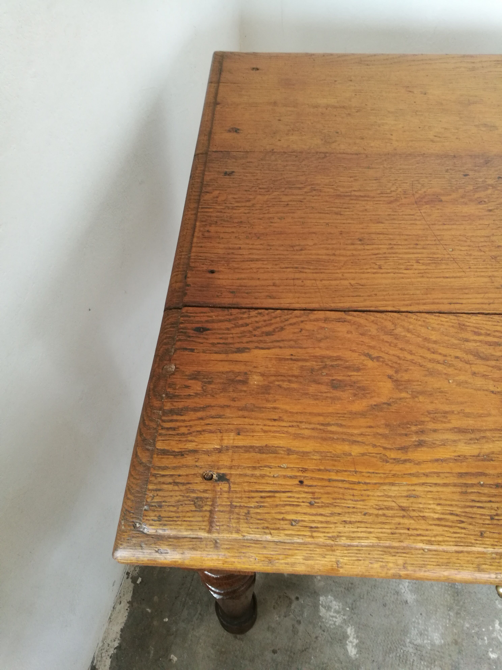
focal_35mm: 27
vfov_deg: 65.3
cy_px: 335
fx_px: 522
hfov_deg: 51.4
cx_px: 251
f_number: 2.2
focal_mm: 4.5
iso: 250
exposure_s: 1/33.3
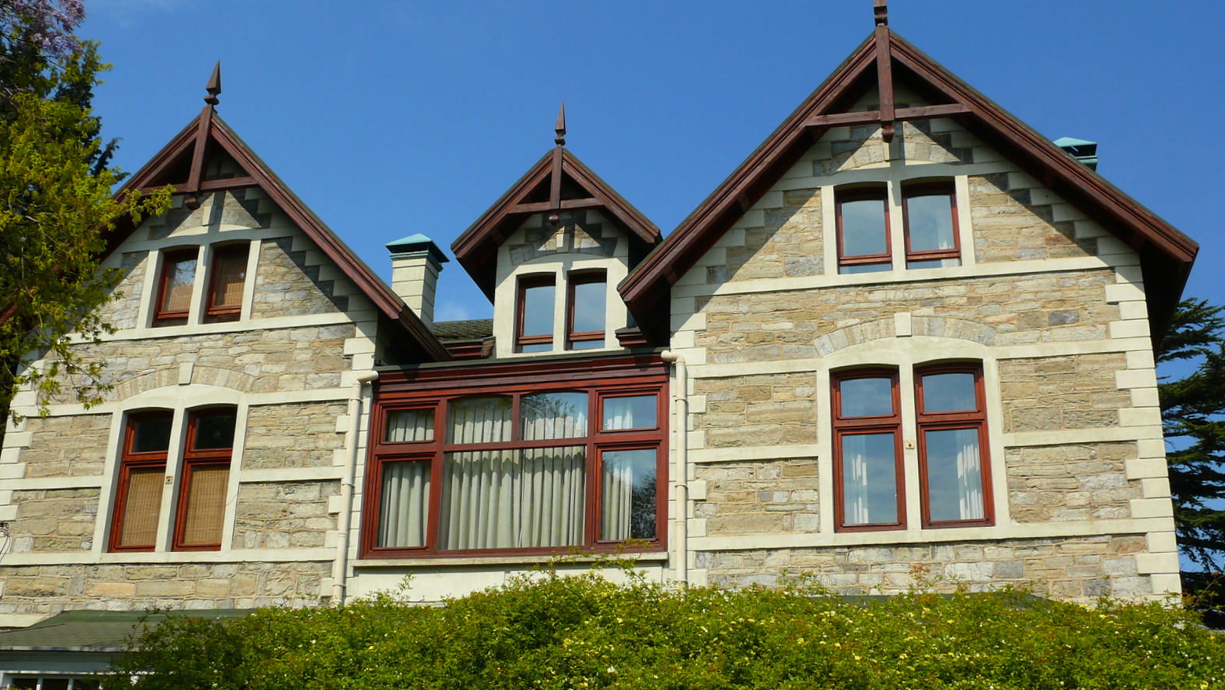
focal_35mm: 39
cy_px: 361
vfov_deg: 30.4
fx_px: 1267
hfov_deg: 51.6
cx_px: 625
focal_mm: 7.4
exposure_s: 1/160
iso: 100
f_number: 5.6
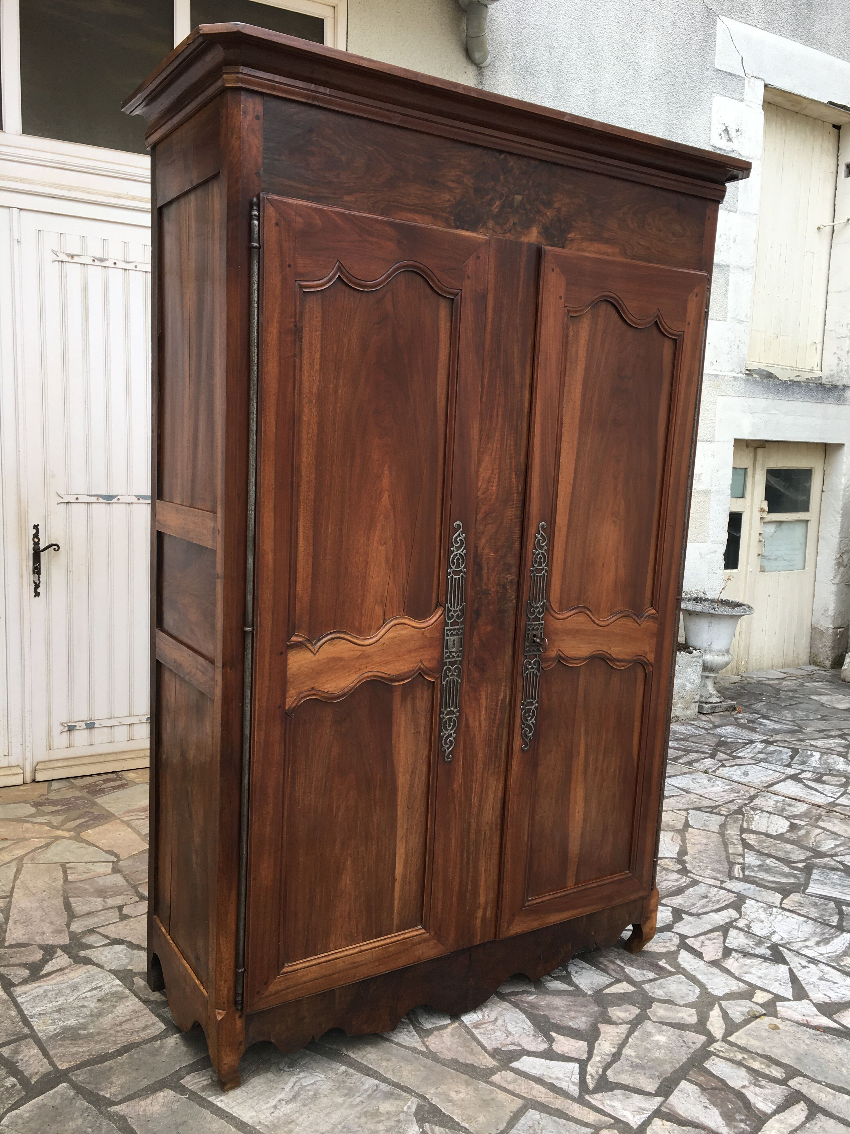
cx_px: 425
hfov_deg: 48.2
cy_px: 567
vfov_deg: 61.7
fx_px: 949
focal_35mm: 29
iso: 25
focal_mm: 4.15
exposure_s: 1/104
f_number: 2.2
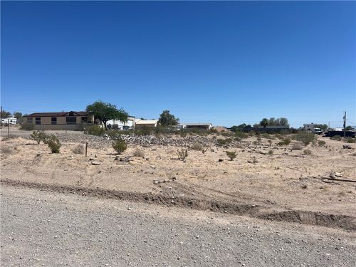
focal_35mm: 26
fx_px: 267
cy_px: 134
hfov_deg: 67.3
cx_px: 178
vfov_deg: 53.1
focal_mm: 5.7
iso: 50
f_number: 1.5
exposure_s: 1/8000
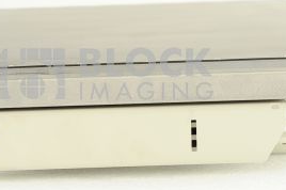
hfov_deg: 18.3
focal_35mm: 112
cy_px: 74
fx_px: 889
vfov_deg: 12.2
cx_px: 107
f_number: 6.3
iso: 800
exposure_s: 1/100
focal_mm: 50
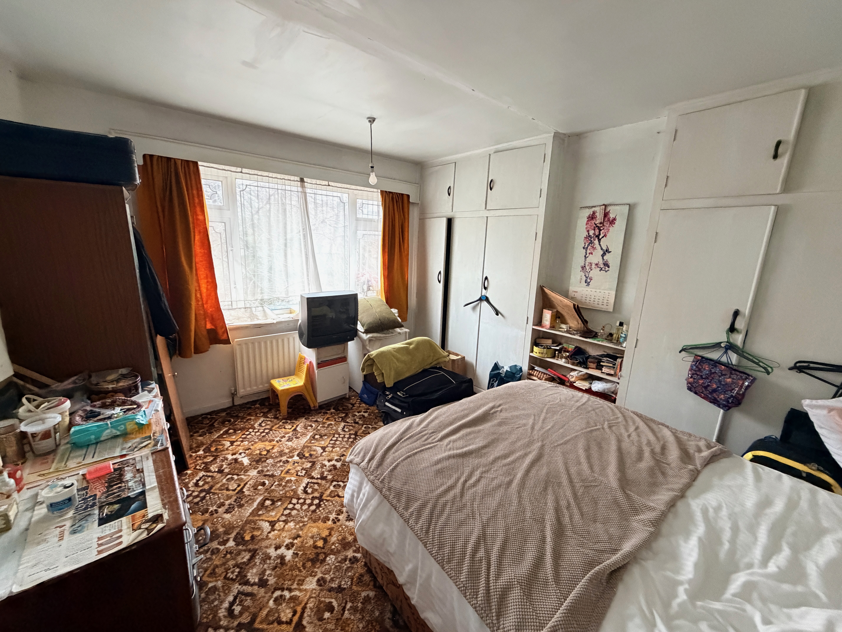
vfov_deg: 85.7
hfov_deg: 102.1
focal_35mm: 14
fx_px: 341
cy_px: 316
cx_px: 421
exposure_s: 1/60
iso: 800
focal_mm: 2.22
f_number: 2.2
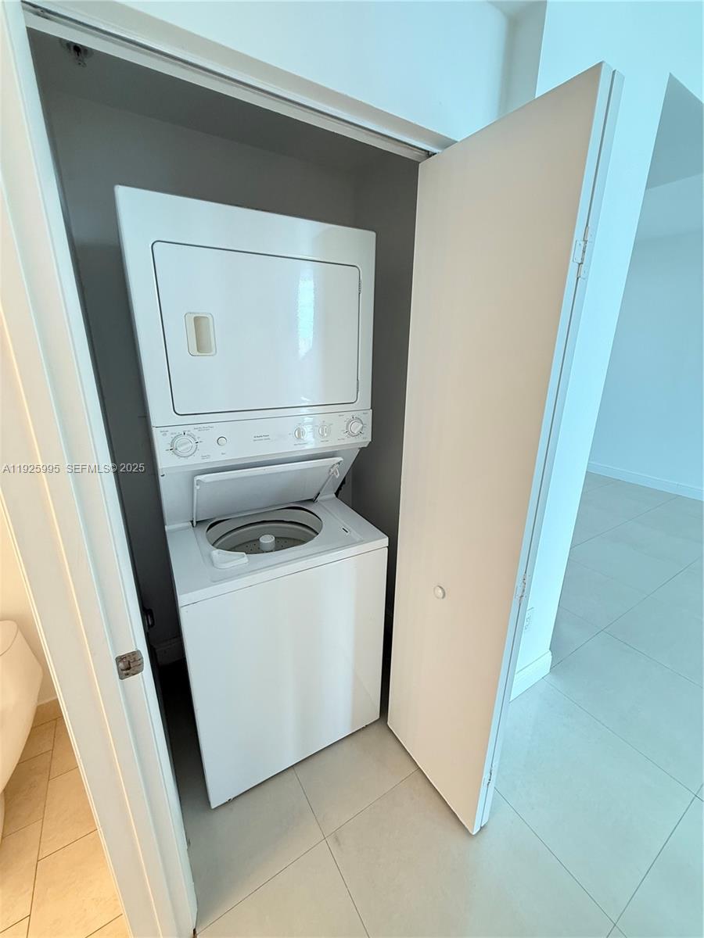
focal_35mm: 14
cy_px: 469
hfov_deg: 85.7
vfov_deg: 102.1
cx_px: 352
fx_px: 380
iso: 200
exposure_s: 1/60
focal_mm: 2.22
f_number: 2.2
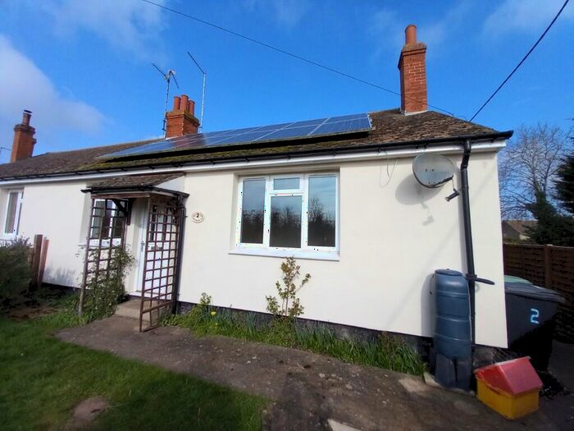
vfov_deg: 89.9
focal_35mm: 13
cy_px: 216
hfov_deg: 106.2
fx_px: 216
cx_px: 287
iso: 50
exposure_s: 1/1272
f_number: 2.2
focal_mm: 1.13
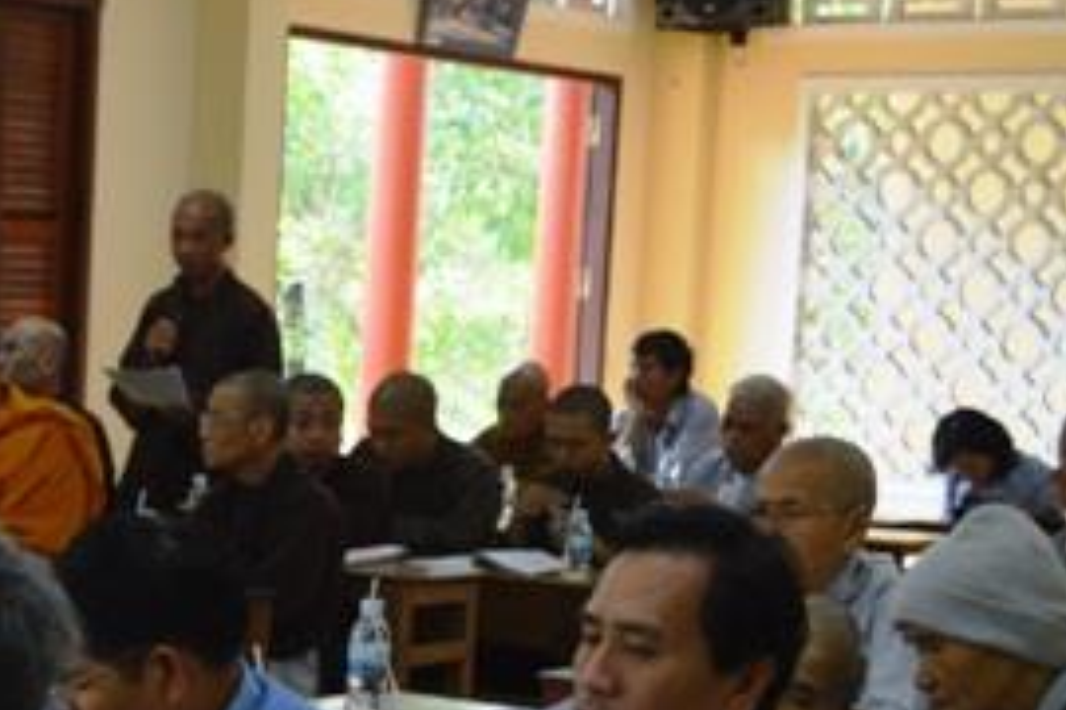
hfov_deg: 19.0
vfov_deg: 13.1
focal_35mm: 103
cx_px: -103
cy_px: 746
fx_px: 3055
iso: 400
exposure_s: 1/30
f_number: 4.5
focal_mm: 29
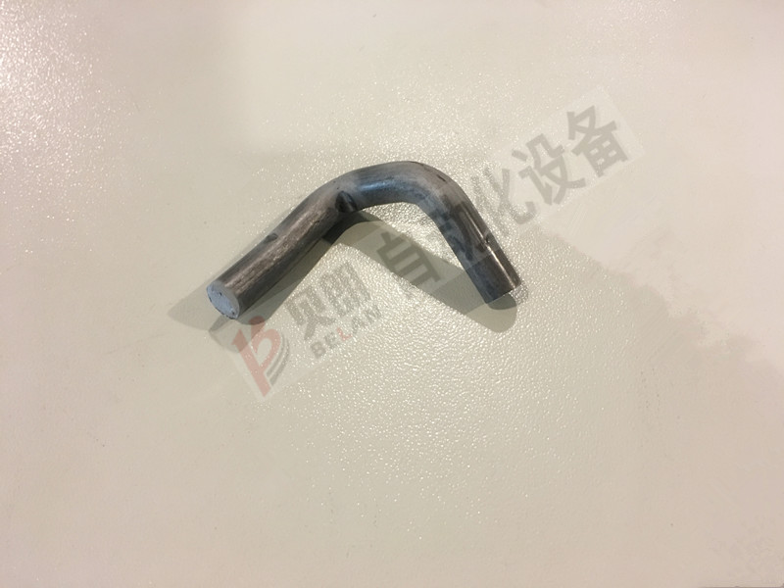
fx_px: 657
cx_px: 392
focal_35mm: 29
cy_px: 294
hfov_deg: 61.7
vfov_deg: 48.2
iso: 125
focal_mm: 4.15
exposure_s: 1/17
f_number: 2.2
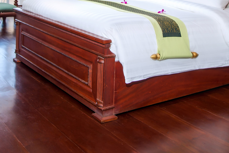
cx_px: 114
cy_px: -35
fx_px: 369
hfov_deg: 34.5
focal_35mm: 58
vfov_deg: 21.6
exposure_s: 1/60
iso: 250
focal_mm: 22
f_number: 2.8
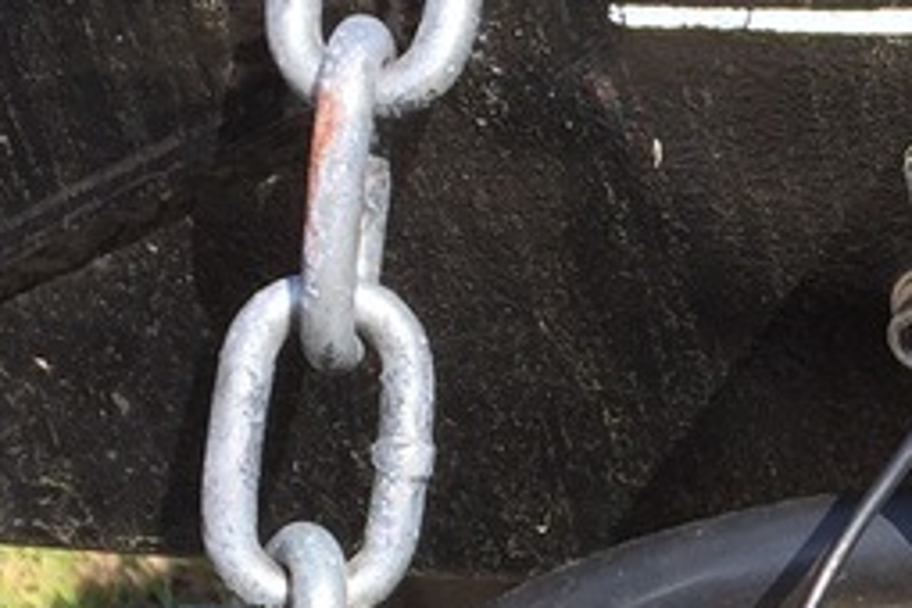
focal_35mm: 121
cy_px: 776
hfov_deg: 16.0
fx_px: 3065
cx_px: 1212
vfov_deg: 11.1
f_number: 2.2
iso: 32
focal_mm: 4.15
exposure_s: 1/860
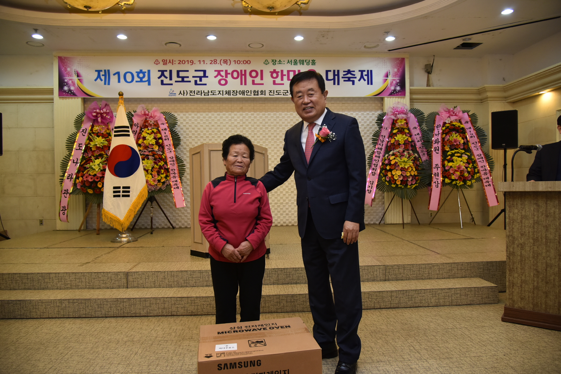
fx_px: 374
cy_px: 187
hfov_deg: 73.7
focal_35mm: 24
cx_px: 280
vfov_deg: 53.2
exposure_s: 1/125
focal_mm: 24
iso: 800
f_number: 4
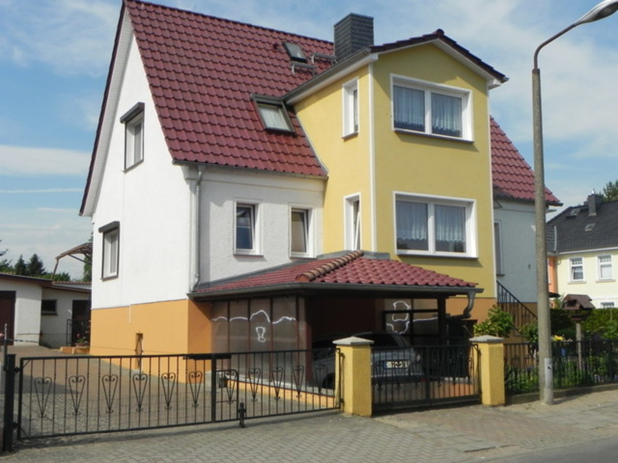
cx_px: 309
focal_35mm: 41
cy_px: 232
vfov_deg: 35.1
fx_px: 732
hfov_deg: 45.8
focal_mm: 7.3
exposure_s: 1/535
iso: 224
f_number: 8
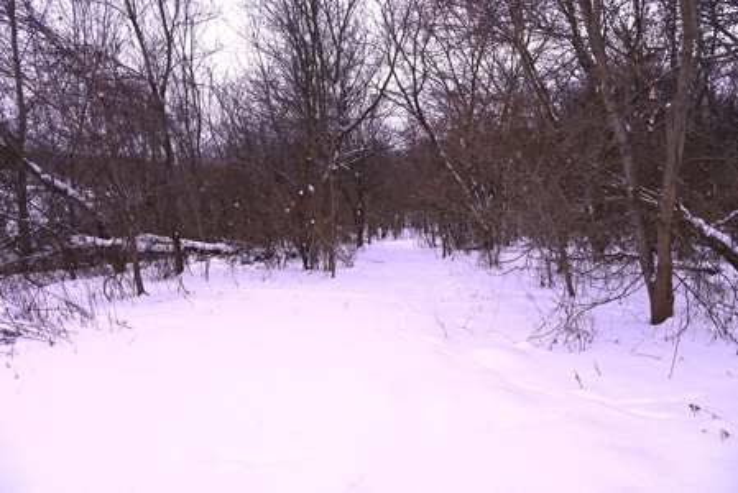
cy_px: 246
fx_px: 492
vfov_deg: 53.2
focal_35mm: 24
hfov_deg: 73.7
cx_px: 369
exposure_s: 1/400
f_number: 7.1
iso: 100
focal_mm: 24
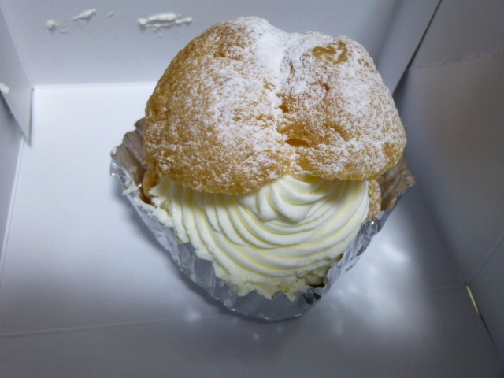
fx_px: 451
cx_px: 252
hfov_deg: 58.4
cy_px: 189
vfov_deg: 45.4
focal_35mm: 31
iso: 400
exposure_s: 1/20
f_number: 3.4
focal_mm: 5.6
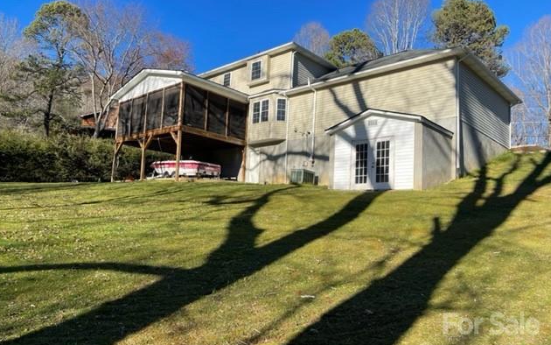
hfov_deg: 66.5
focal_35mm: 28
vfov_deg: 44.5
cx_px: 273
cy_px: 182
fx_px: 421
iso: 32
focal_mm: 5.1
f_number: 1.6
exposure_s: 1/2288
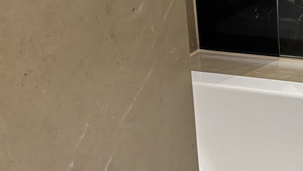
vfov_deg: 13.7
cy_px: 71
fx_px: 707
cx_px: 403
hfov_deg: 21.6
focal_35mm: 88
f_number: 1.6
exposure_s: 1/60
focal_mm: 5.96
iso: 200
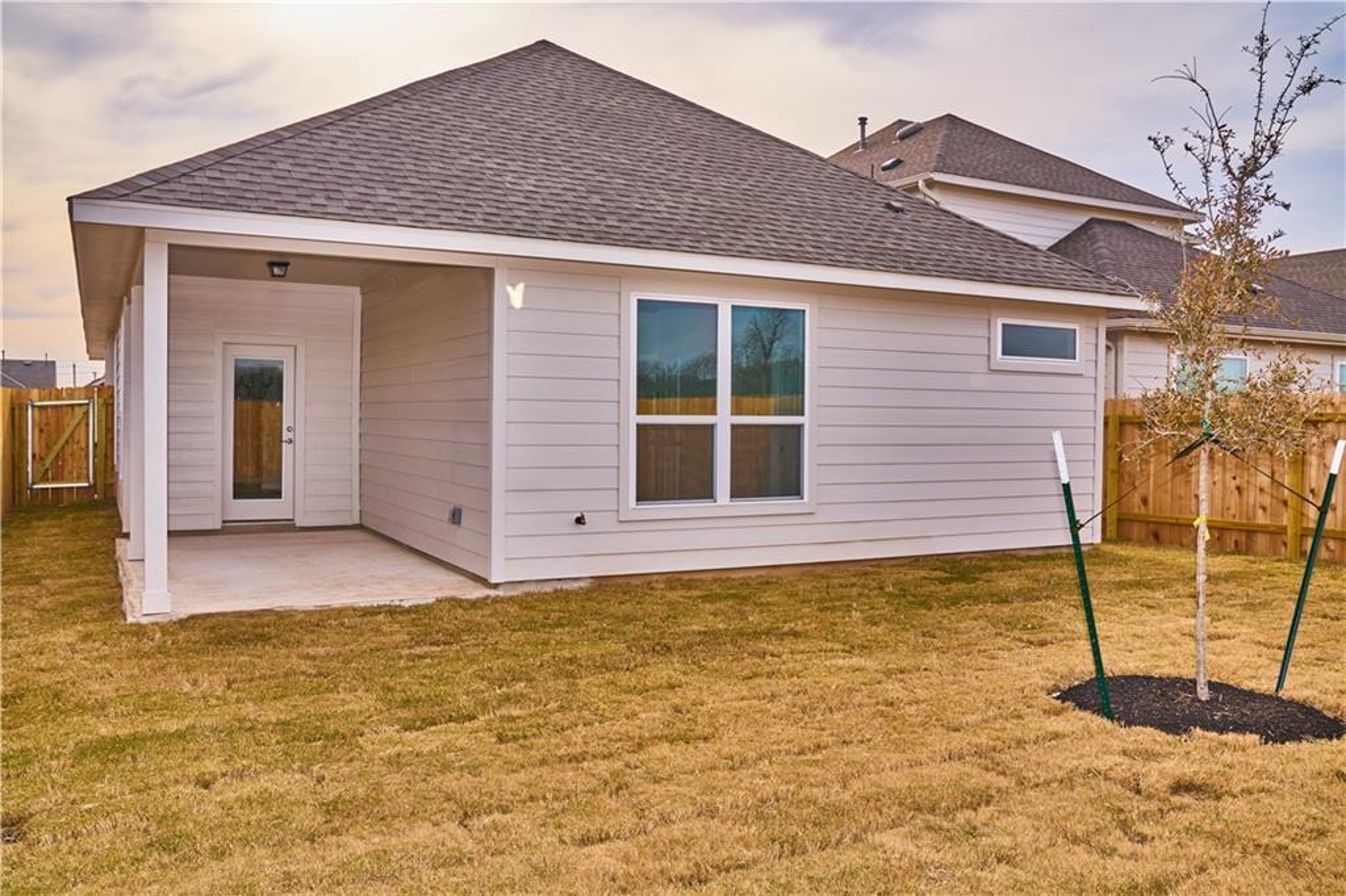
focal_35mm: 29
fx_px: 1084
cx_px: 673
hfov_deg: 63.7
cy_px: 448
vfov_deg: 44.9
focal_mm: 29
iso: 100
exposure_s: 1/200
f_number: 7.1
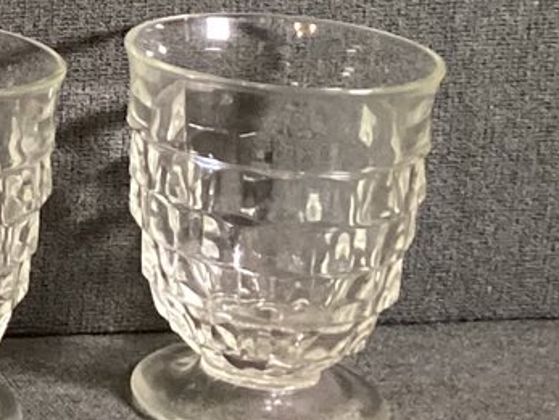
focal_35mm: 135
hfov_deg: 12.4
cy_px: -115
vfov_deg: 10.8
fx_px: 2182
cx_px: -642
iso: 250
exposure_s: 1/60
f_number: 2.4
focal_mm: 3.3
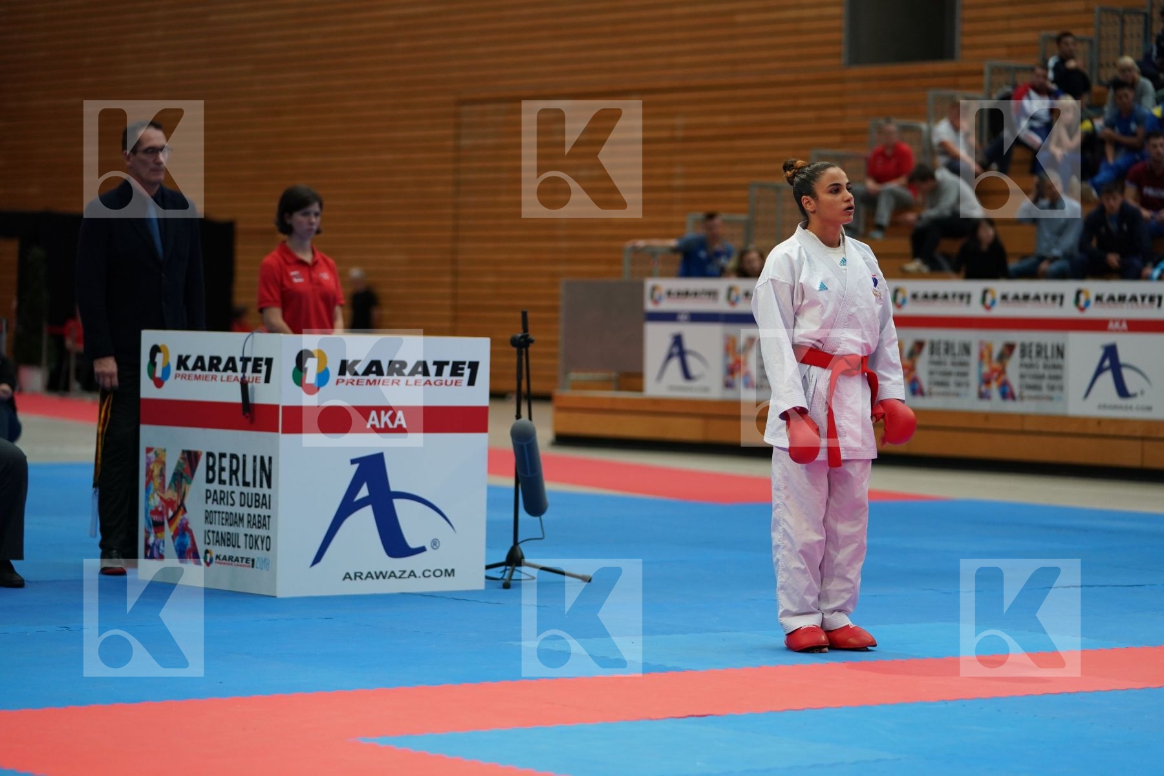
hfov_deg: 18.4
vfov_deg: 12.3
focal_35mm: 111
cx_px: 582
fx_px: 3589
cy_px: 388
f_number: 2.8
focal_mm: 111
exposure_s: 1/1000
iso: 1600
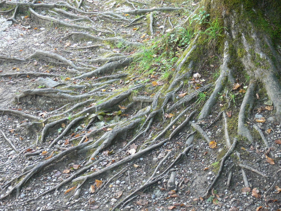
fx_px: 641
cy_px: 106
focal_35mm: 79
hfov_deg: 24.7
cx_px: 140
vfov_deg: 18.7
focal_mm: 16.6
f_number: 3.2
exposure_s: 1/13
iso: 200
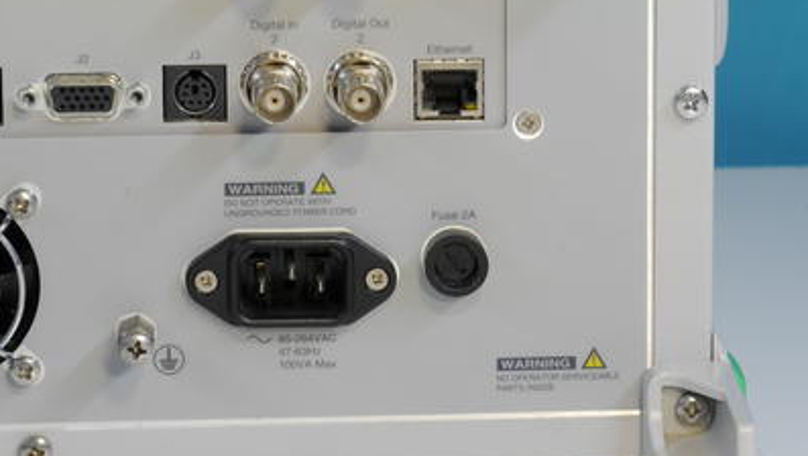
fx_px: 6582
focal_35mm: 307
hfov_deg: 7.0
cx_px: 403
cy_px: 297
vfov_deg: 4.0
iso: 400
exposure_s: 1/2.5
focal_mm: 140
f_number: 14
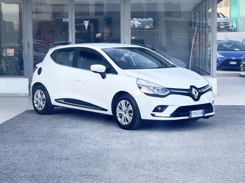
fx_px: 453
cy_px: 92
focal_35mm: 64
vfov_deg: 22.9
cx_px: 122
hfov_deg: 30.3
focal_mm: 7.5
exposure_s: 1/121
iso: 32
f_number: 2.2
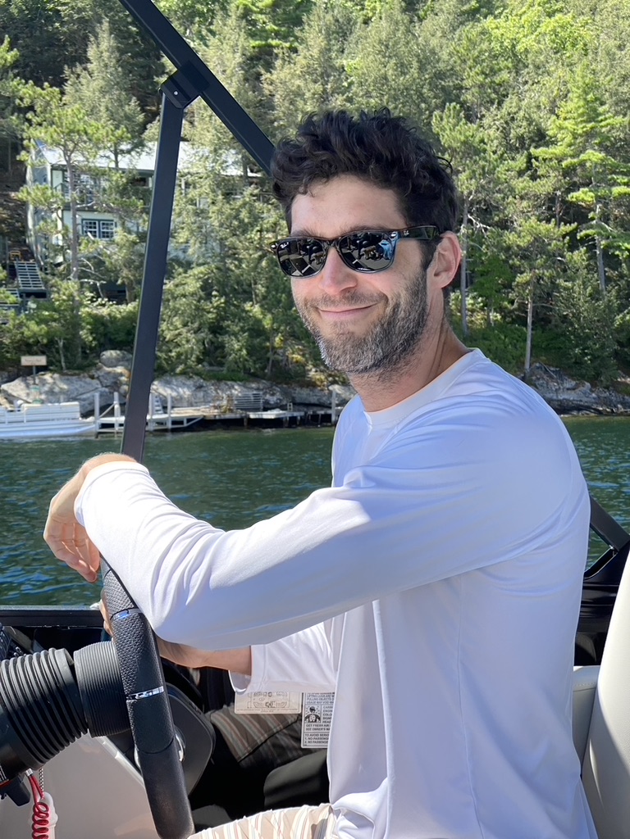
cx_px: 315
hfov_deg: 28.0
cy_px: 420
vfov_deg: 36.8
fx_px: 1262
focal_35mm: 52
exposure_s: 1/510
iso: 20
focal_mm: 6
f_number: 2
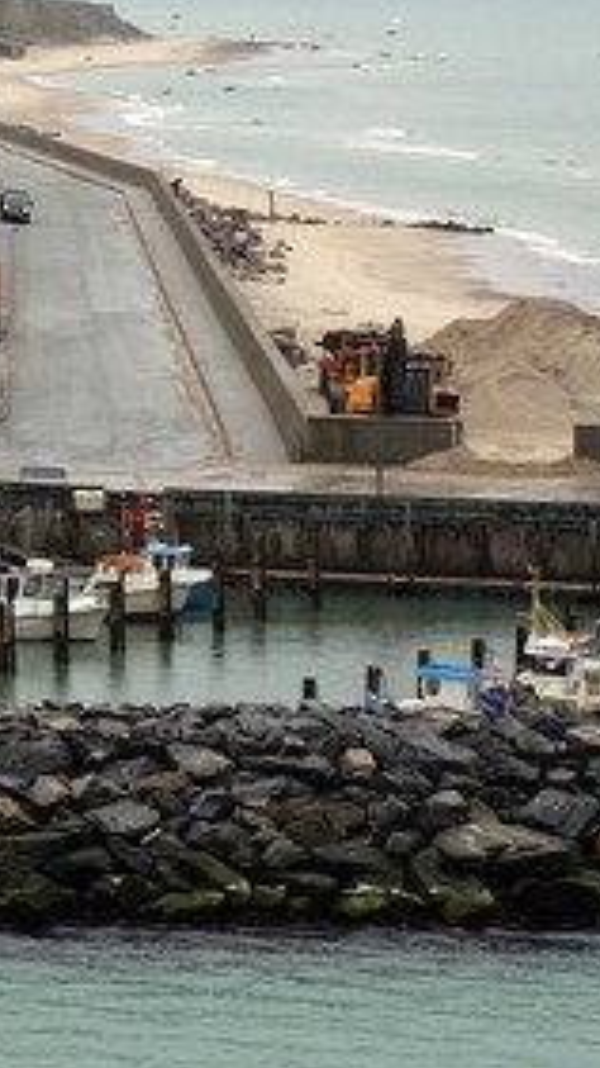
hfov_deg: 5.4
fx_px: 6196
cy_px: 327
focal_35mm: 219
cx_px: -835
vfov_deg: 9.8
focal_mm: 18.88
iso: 125
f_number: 5.6
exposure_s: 1/250
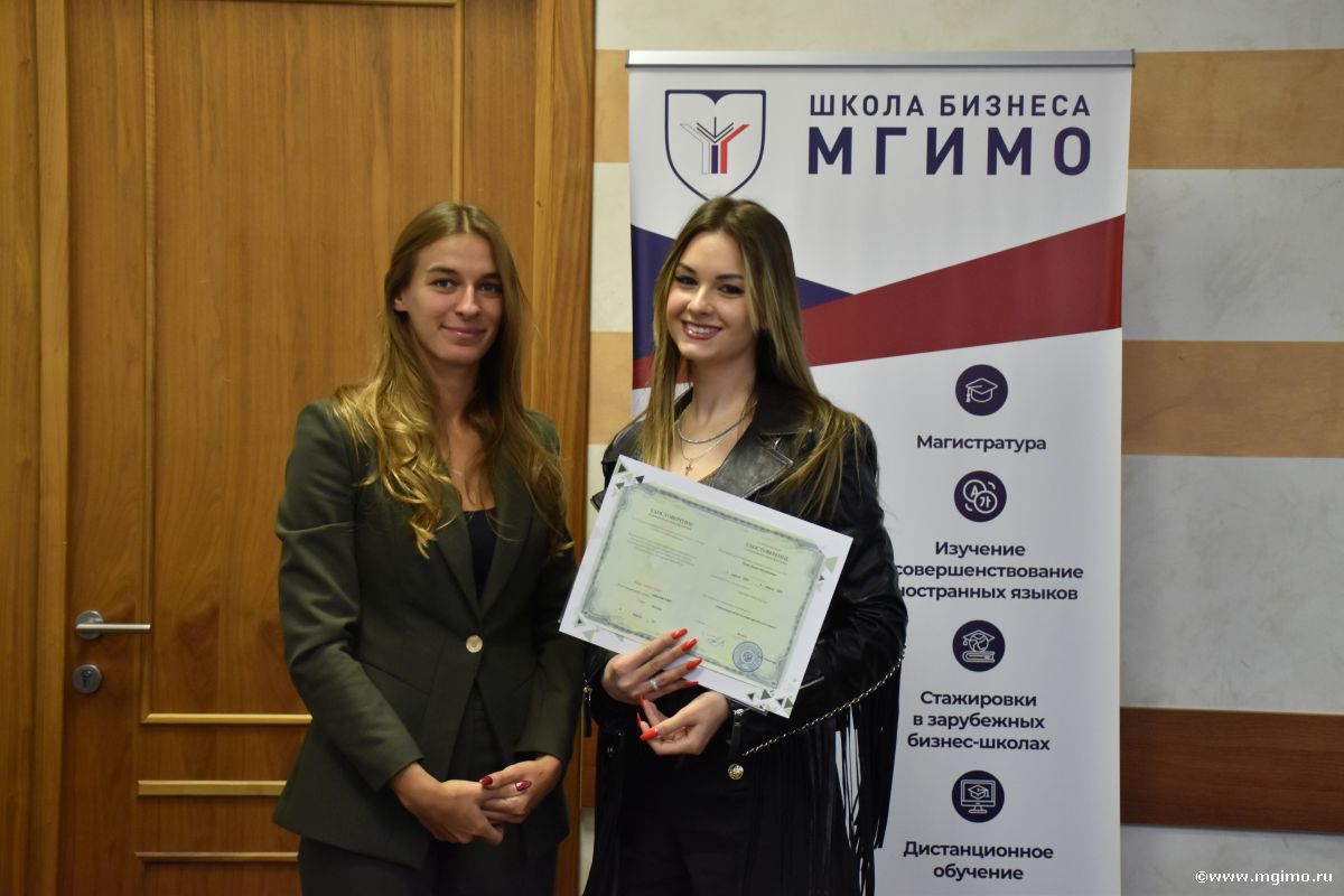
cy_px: 448
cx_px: 672
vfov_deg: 21.6
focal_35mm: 63
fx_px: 2352
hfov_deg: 31.9
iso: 1000
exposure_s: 1/125
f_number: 4.5
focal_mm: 42
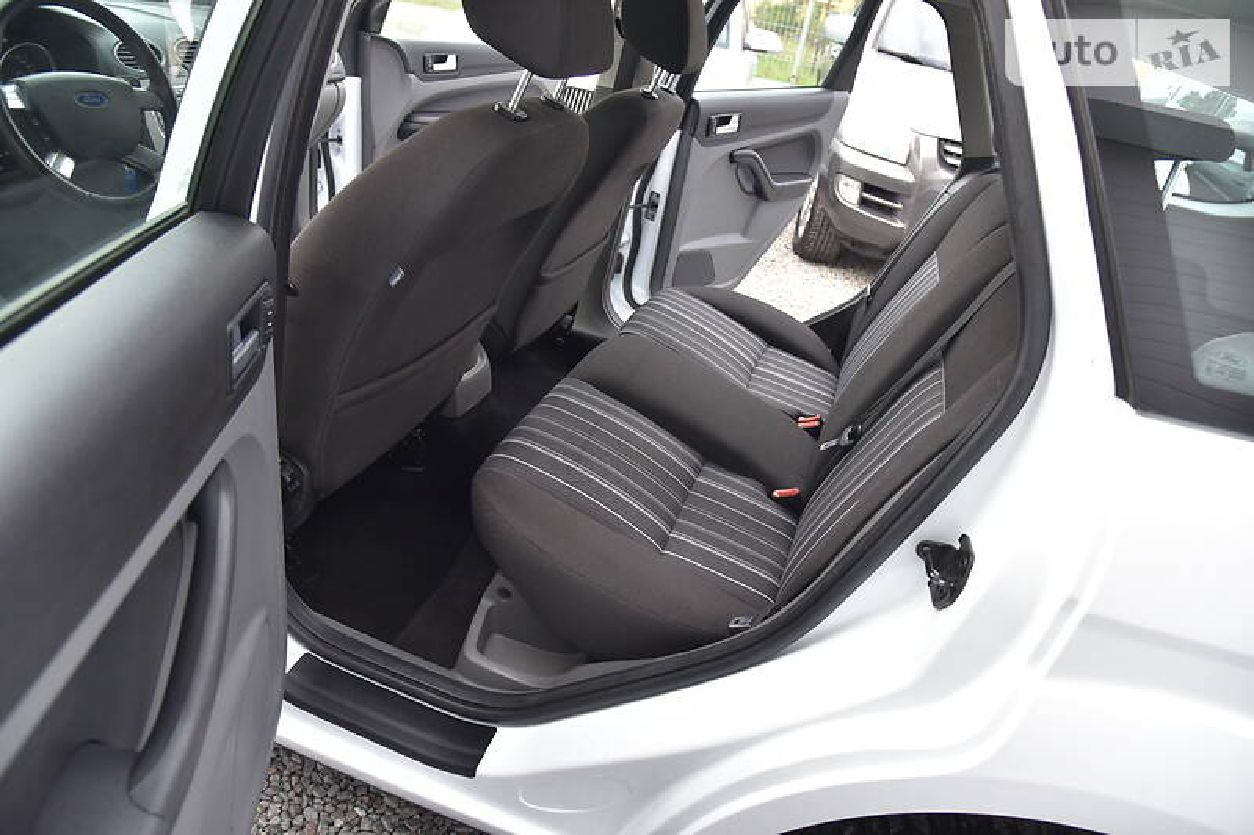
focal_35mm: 24
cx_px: 627
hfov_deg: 73.8
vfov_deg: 53.1
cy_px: 418
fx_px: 836
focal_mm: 24
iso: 400
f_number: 5.6
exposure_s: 1/125
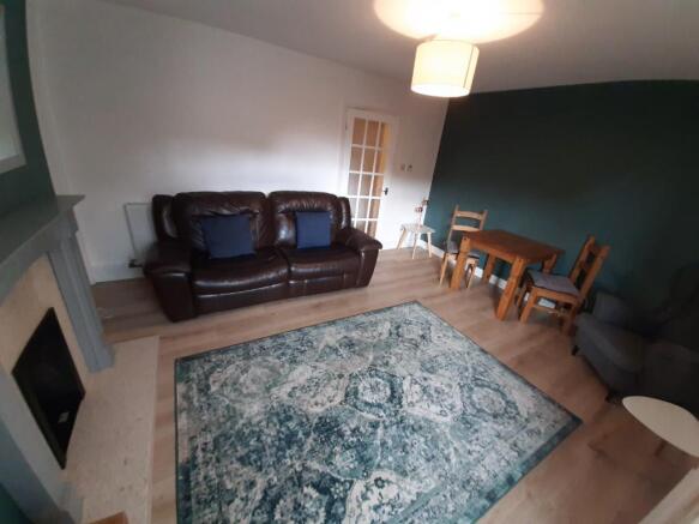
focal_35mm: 13
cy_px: 262
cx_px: 350
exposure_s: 1/50
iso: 200
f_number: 2.2
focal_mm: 1.42
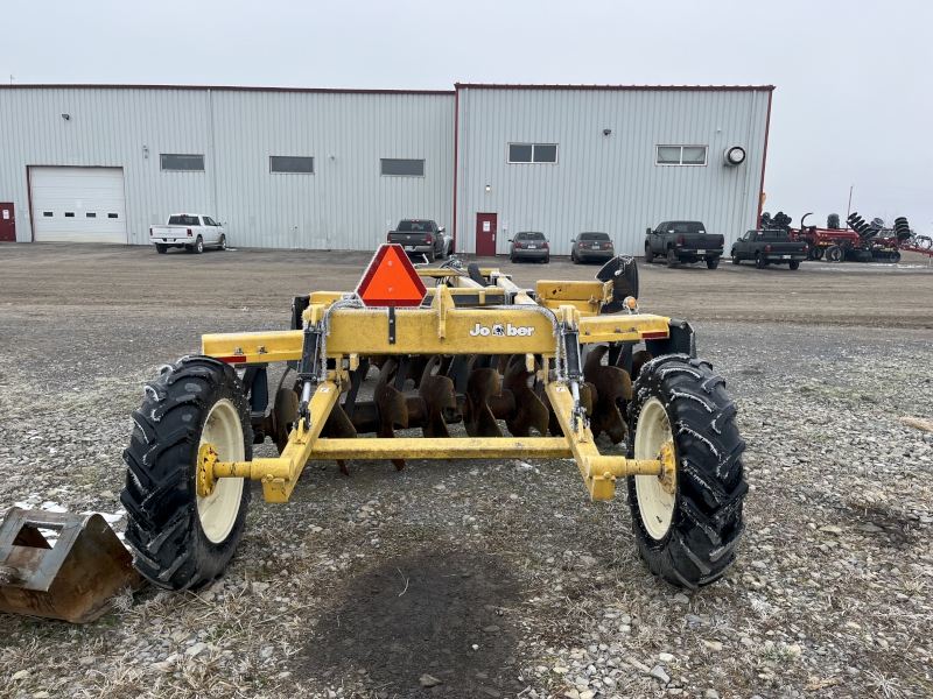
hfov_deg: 67.3
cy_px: 350
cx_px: 466
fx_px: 701
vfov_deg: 53.1
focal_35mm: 26
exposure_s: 1/1075
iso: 50
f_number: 1.6
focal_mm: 5.1
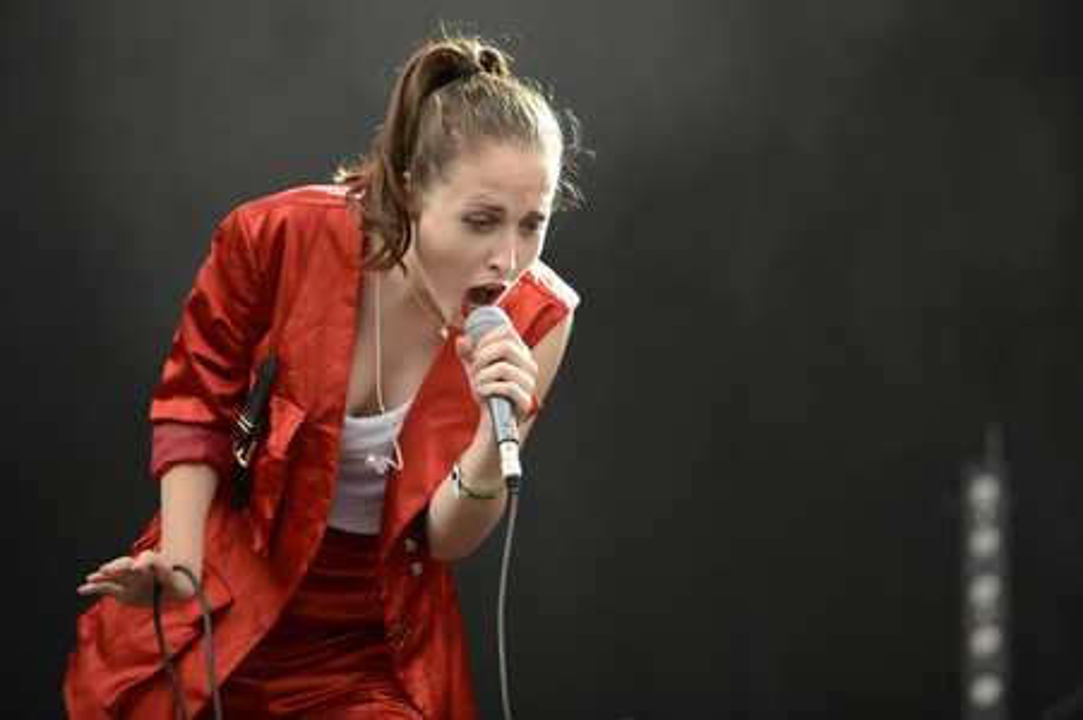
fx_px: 5110
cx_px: 542
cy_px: 360
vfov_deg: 8.1
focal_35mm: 170
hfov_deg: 12.1
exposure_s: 1/320
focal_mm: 170
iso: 200
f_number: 3.2
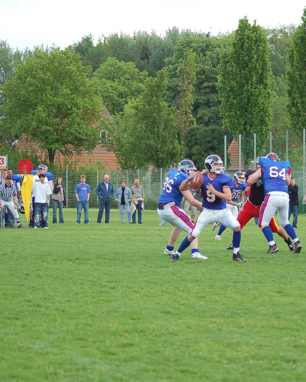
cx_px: 221
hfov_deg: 10.4
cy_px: 192
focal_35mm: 149
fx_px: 1686
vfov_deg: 12.9
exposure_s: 1/800
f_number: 4
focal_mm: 70
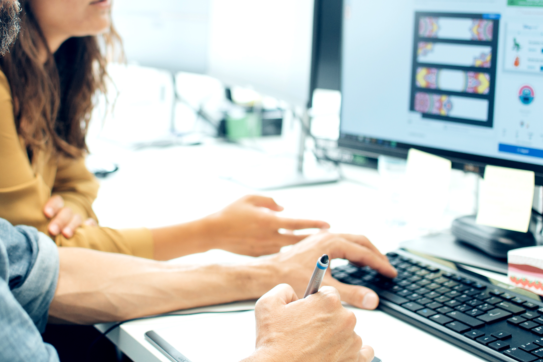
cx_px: 220
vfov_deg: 19.4
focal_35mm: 70
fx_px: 1056
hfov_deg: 28.8
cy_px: 99
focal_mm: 35
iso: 250
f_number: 2.8
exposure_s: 1/160
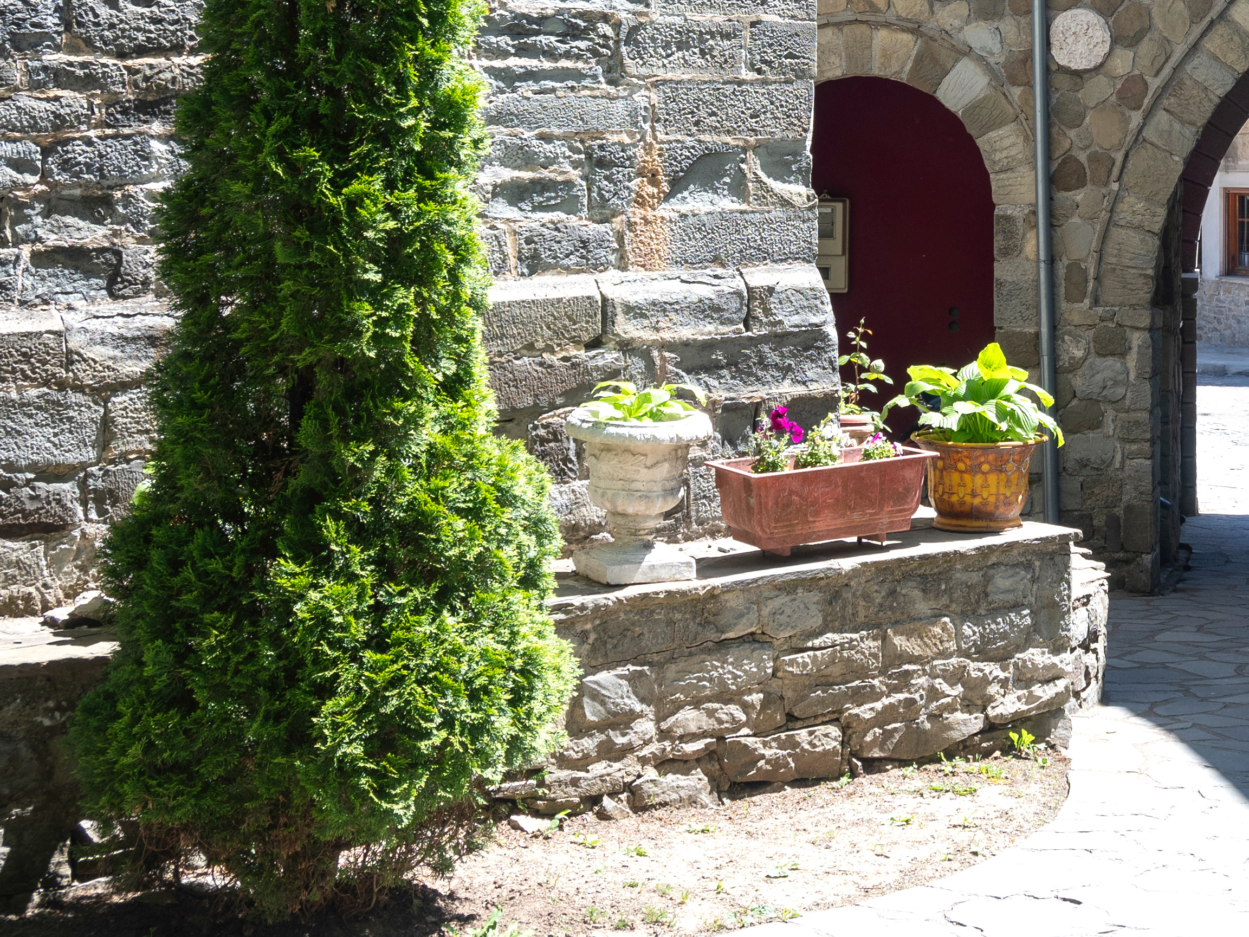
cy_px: 23
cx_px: 1115
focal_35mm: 73
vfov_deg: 19.6
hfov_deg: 25.8
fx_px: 2640
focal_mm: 21
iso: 100
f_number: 6.3
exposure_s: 1/125
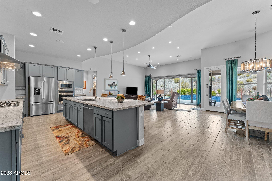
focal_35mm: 14
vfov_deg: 81.2
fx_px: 106
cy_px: 90
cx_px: 136
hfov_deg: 104.3
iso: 400
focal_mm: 14
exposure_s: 1/3
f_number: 8
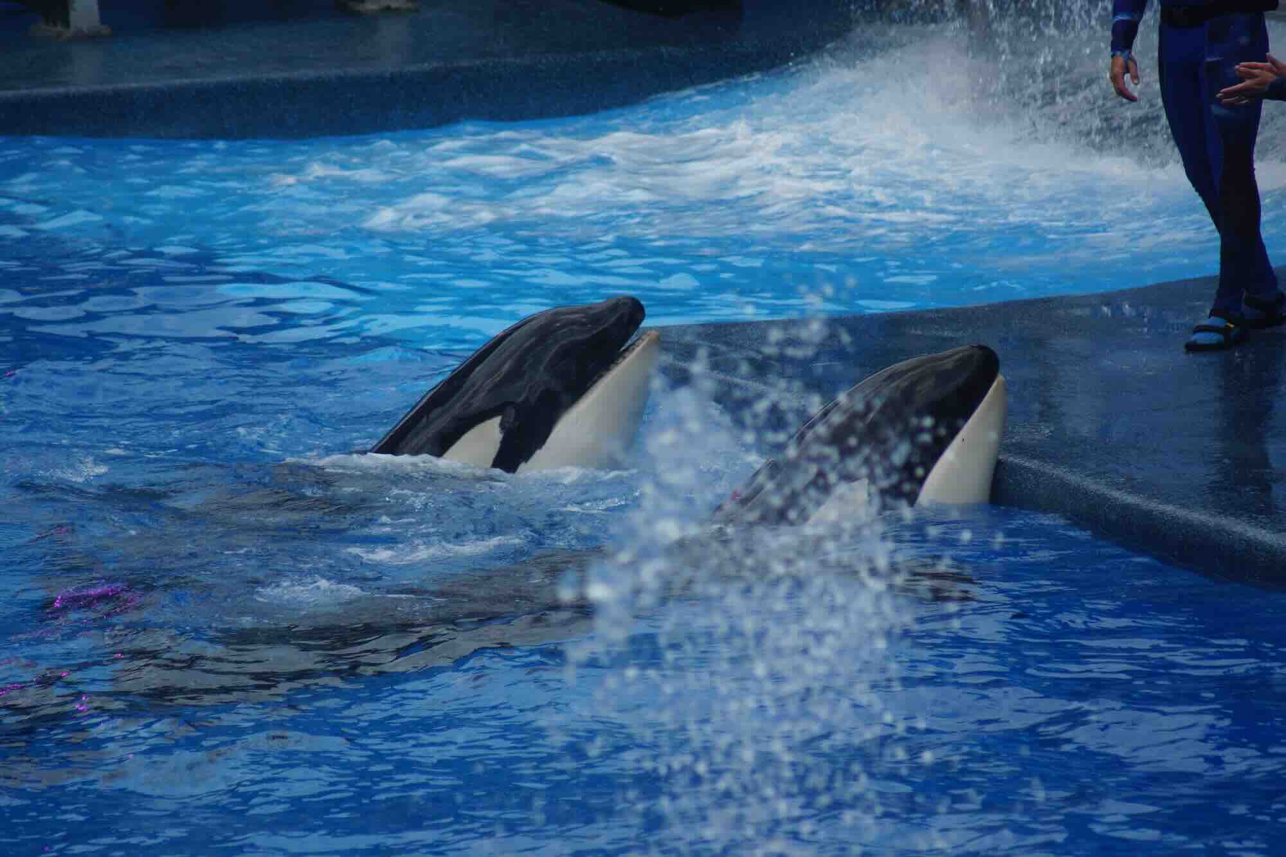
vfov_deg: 3.1
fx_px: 16073
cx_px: 643
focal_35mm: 450
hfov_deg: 4.6
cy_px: 428
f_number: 5.6
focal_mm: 300
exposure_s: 1/500
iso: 125
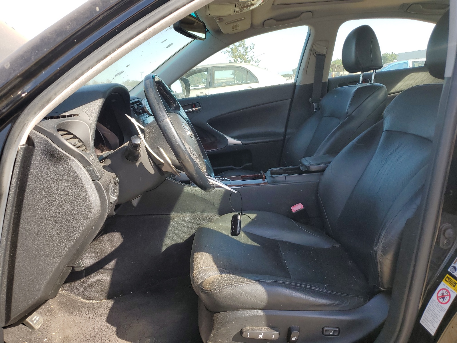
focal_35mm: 26
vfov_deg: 53.1
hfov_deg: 67.3
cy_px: 172
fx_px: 343
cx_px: 228
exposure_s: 1/588
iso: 50
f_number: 1.5
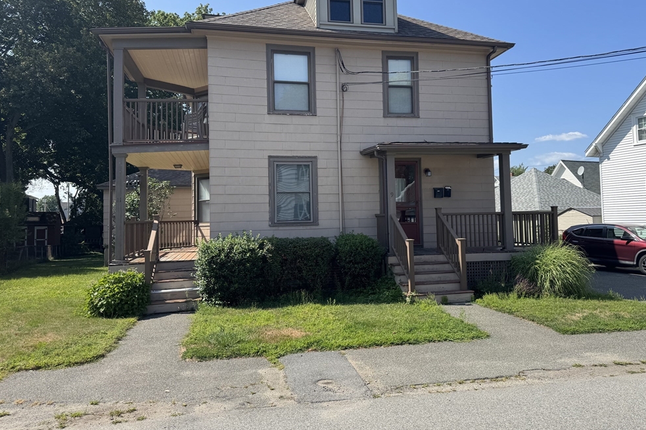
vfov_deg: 49.4
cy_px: 192
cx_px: 334
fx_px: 466
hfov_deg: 69.4
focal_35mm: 26
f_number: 1.78
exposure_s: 1/2710
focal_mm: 6.76
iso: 80
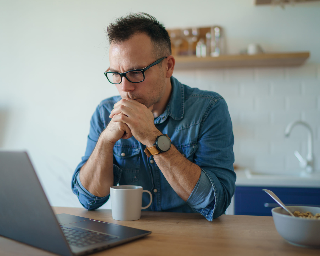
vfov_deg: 37.3
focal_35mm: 40
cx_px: 135
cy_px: 129
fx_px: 379
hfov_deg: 45.6
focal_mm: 35
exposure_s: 1/200
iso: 160
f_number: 1.4
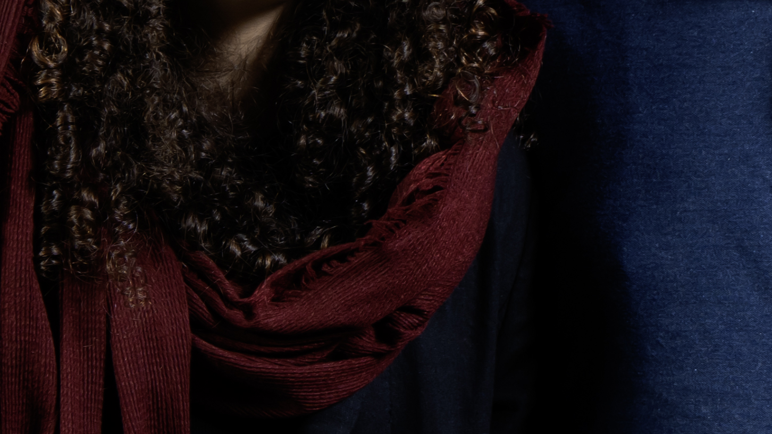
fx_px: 5405
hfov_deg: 8.2
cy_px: 286
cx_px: 324
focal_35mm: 264
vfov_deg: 4.6
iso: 320
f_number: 4
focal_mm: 61
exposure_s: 1/125
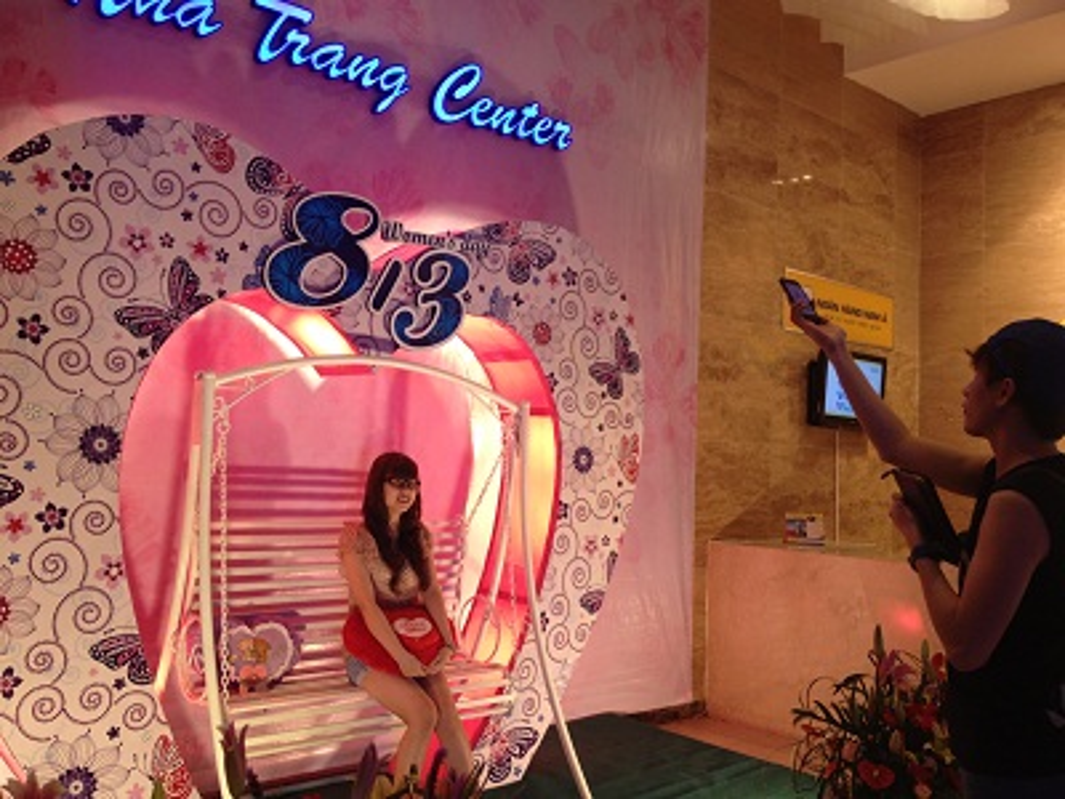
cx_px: 532
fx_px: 1077
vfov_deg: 40.7
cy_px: 400
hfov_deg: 52.6
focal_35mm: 35
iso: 80
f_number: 2.4
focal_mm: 4.28
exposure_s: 1/20
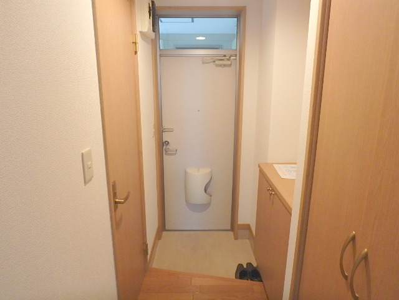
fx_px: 242
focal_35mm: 21
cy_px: 150
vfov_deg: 63.4
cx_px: 200
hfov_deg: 79.0
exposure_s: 1/13
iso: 400
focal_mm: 3.7
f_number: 3.5
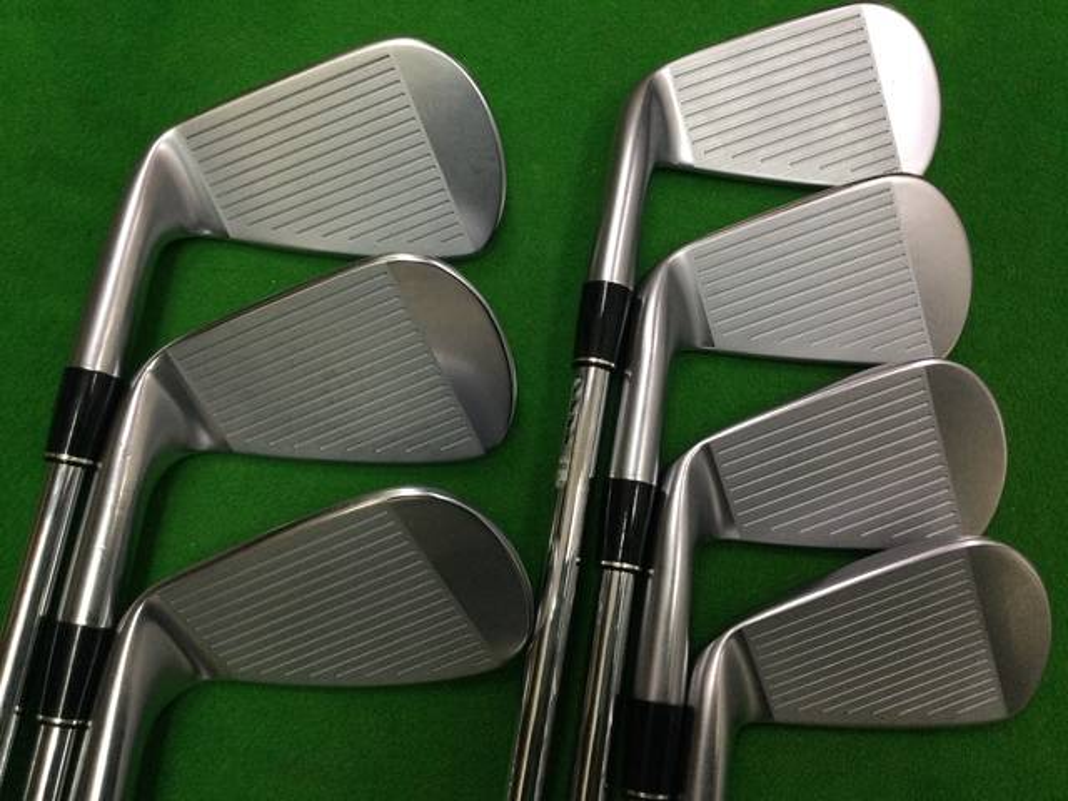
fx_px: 956
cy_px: 400
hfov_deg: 58.4
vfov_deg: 45.4
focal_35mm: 31
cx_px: 534
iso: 100
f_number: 2.4
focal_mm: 3.3
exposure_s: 1/30
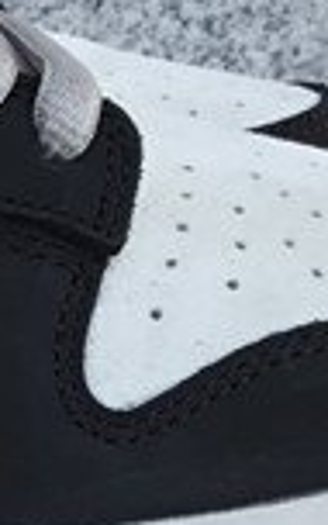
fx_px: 2789
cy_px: 547
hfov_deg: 6.4
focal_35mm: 195
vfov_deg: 10.6
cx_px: -438
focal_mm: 3.3
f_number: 2.4
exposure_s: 1/374
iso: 25
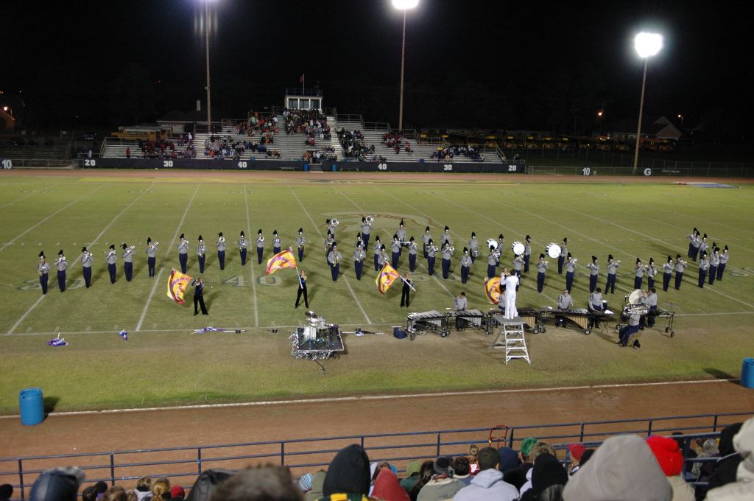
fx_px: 722
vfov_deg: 38.3
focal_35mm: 34
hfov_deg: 55.2
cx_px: 377
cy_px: 250
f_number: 2.8
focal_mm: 23
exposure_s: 1/60
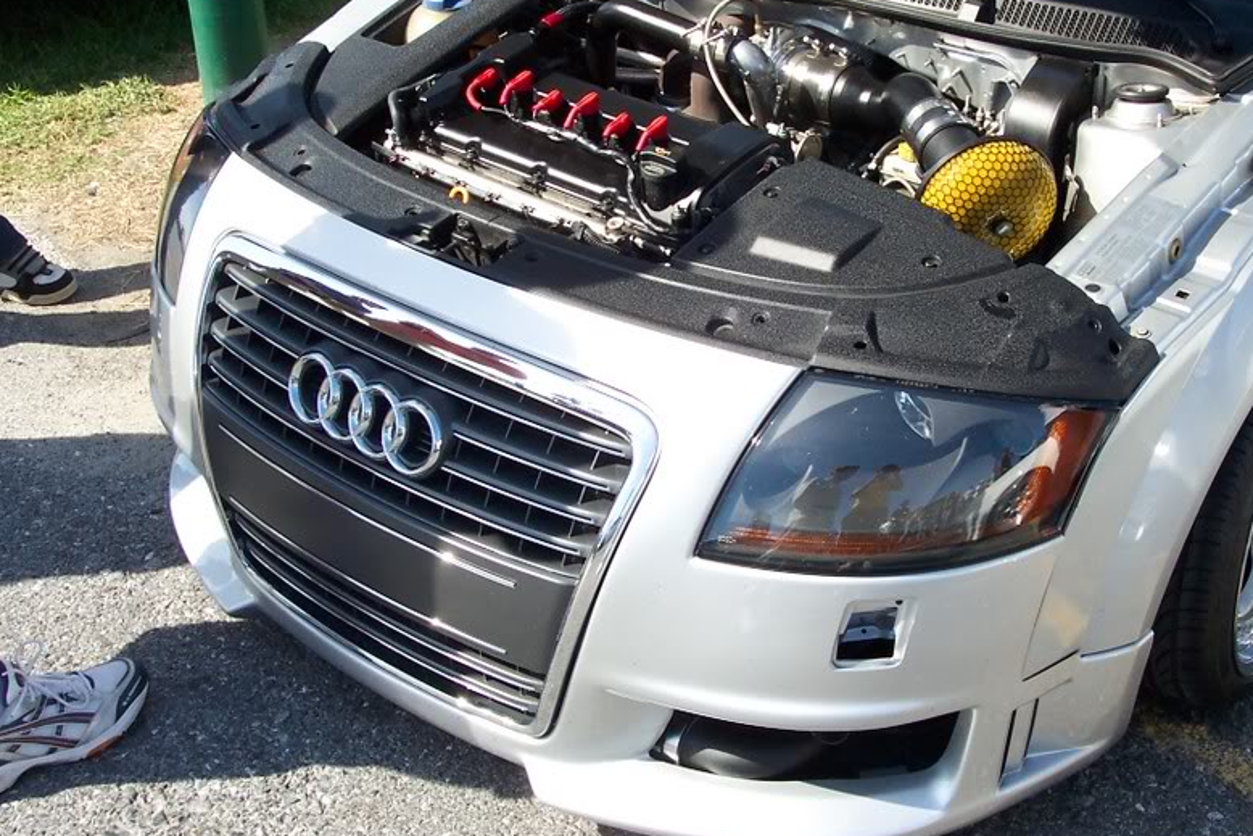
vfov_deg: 26.9
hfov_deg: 39.4
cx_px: 744
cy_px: 320
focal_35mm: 50
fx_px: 1740
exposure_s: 1/250
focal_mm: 8
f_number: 4.8
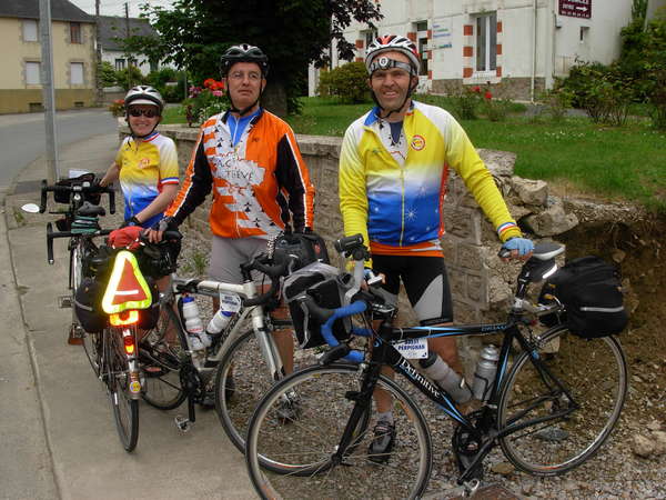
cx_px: 333
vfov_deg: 37.7
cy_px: 250
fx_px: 731
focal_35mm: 38
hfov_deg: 49.0
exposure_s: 1/497
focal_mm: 6.3
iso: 79
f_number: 4.9
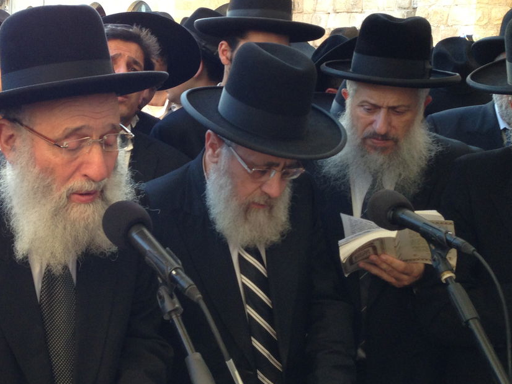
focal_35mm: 56
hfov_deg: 33.7
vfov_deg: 26.0
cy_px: 143
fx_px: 828
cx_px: 136
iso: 80
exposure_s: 1/120
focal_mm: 4.13
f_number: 2.4
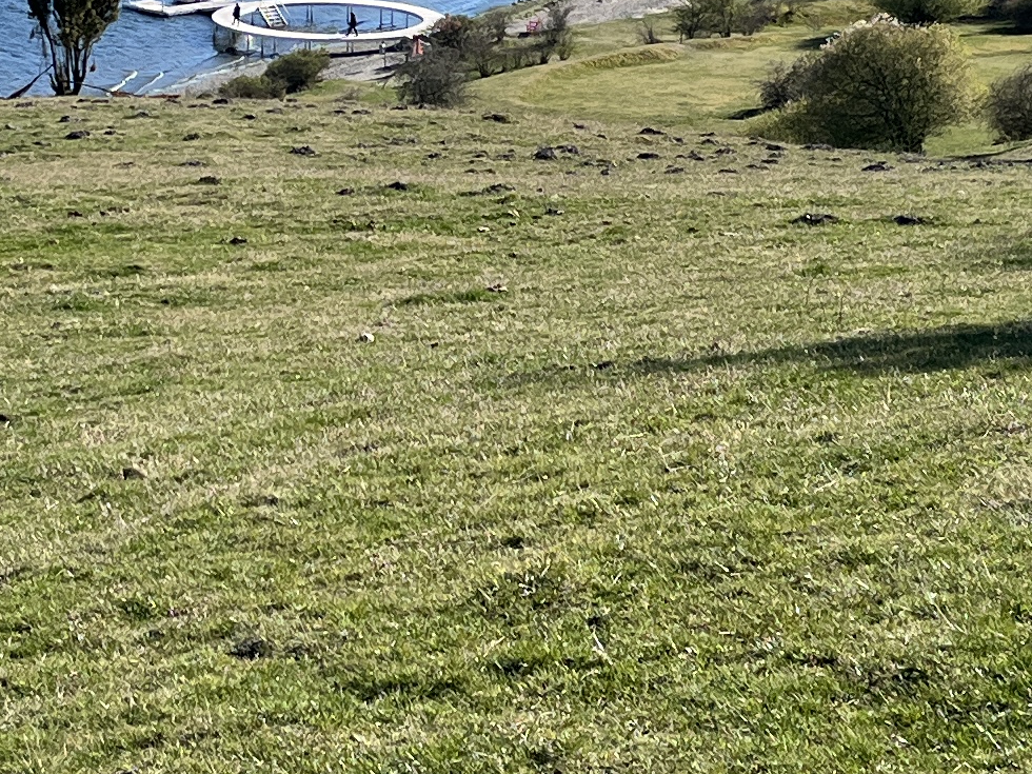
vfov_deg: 13.6
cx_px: 396
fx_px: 3190
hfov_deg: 18.4
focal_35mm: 107
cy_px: 5
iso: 50
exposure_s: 1/3876
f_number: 1.6
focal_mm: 5.1
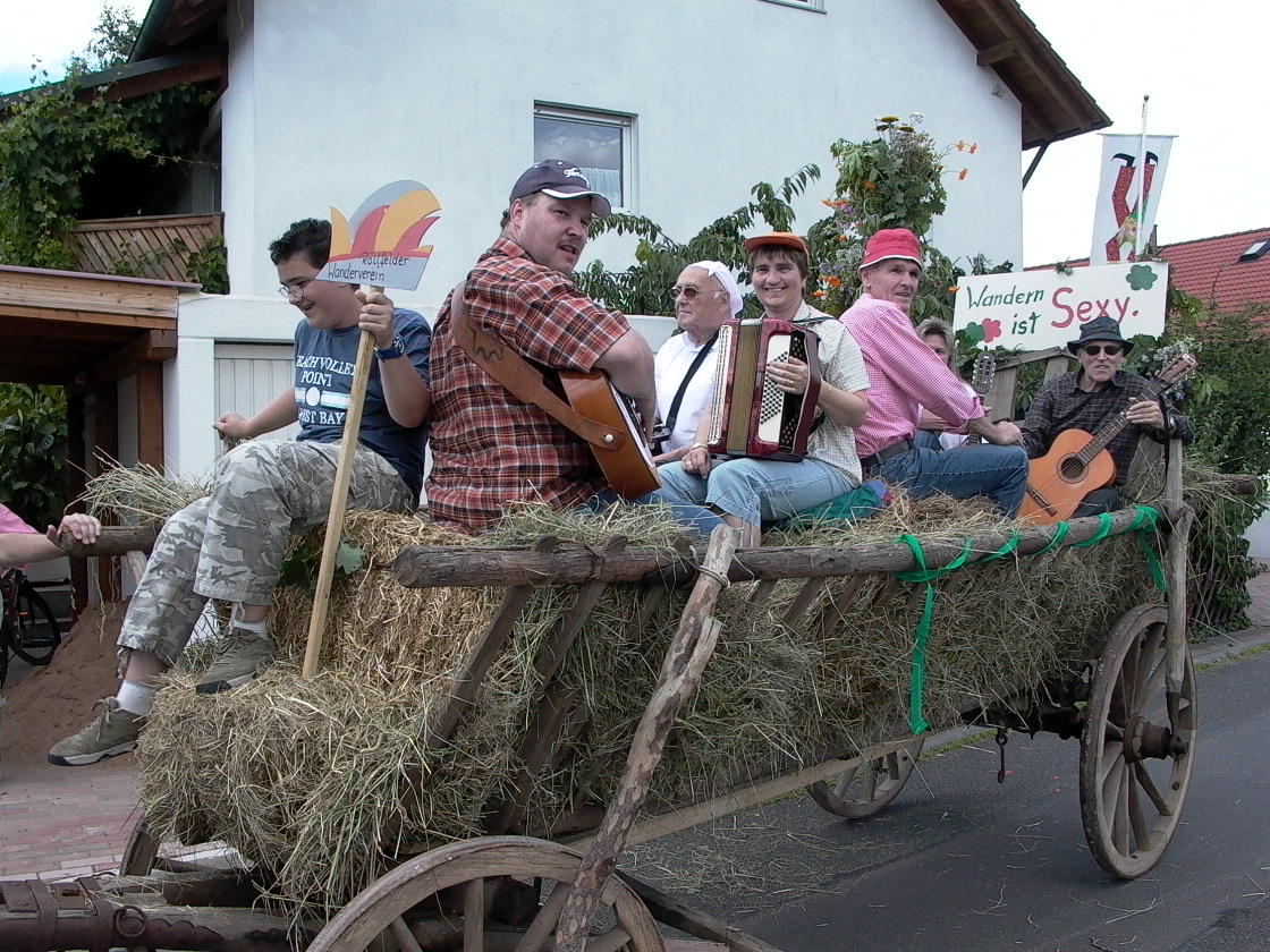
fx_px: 1211
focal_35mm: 33
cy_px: 476
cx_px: 635
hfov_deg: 55.4
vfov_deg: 42.9
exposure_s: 1/435
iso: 100
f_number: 4.03
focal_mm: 7.13
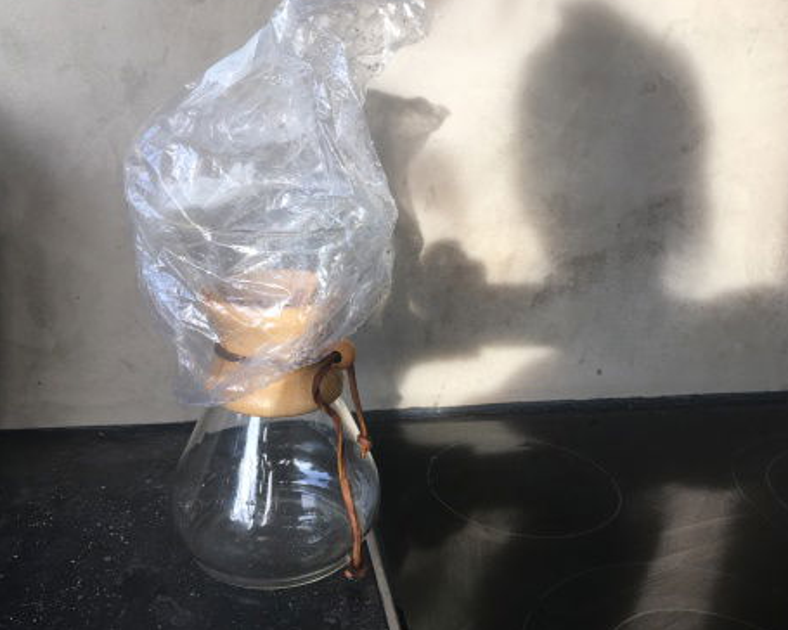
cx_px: 372
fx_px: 723
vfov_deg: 47.1
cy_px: 312
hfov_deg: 57.1
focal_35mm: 31
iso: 40
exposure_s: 1/100
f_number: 2.2
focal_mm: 4.15
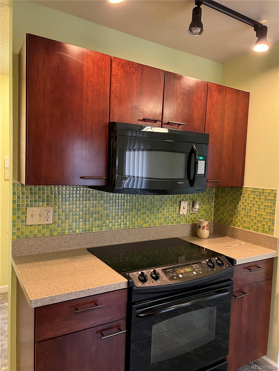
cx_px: 140
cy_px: 186
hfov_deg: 53.1
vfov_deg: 67.3
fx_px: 279
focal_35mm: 26
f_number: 1.5
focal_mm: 5.7
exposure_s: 1/60
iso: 500
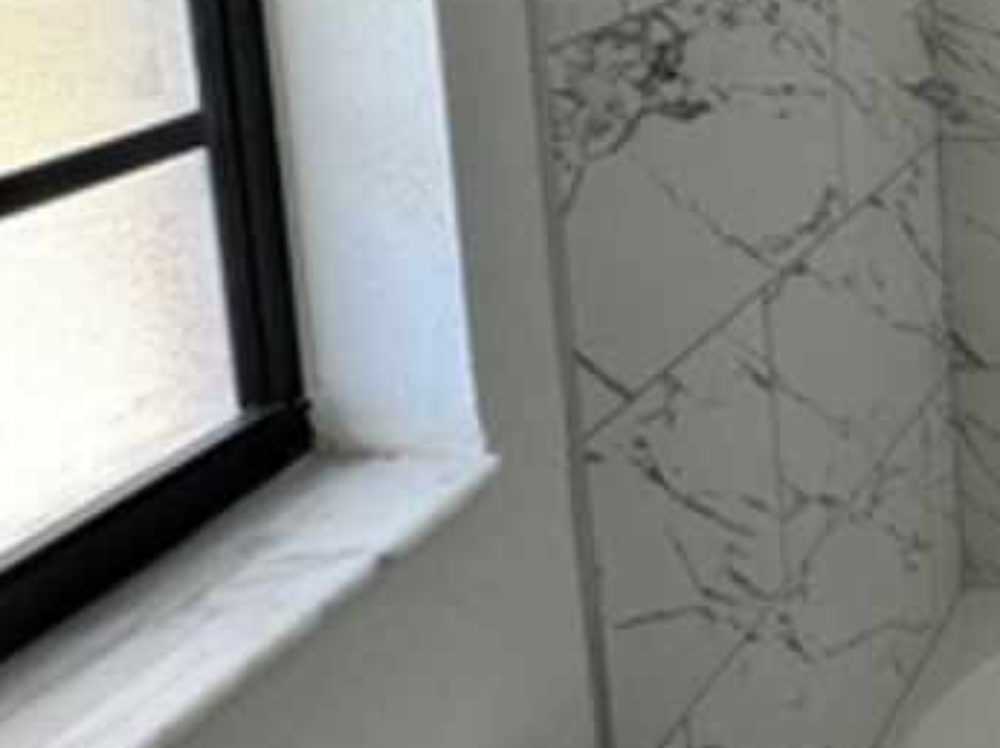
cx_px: 1522
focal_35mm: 52
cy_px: -113
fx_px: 1501
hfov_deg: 26.2
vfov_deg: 25.5
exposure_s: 1/99
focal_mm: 2.22
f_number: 2.2
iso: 100
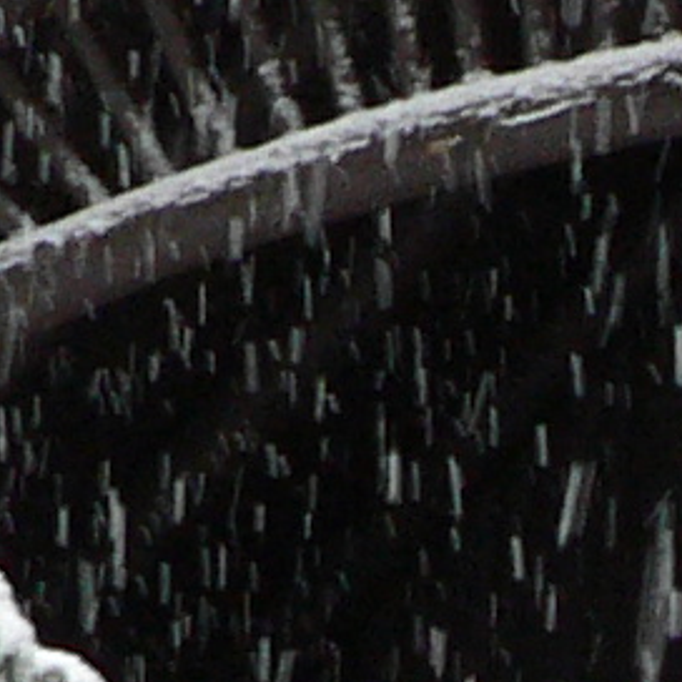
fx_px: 11145
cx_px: 2139
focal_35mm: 500
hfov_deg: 3.4
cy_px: 1081
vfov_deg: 3.5
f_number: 3.2
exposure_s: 1/30
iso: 200
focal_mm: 10.1
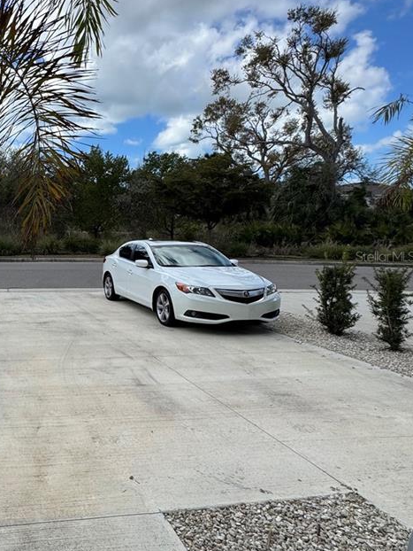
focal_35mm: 27
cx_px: 20
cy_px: 256
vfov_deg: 65.2
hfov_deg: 45.2
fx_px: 429
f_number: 2.2
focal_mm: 2.22
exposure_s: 1/1880
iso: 50
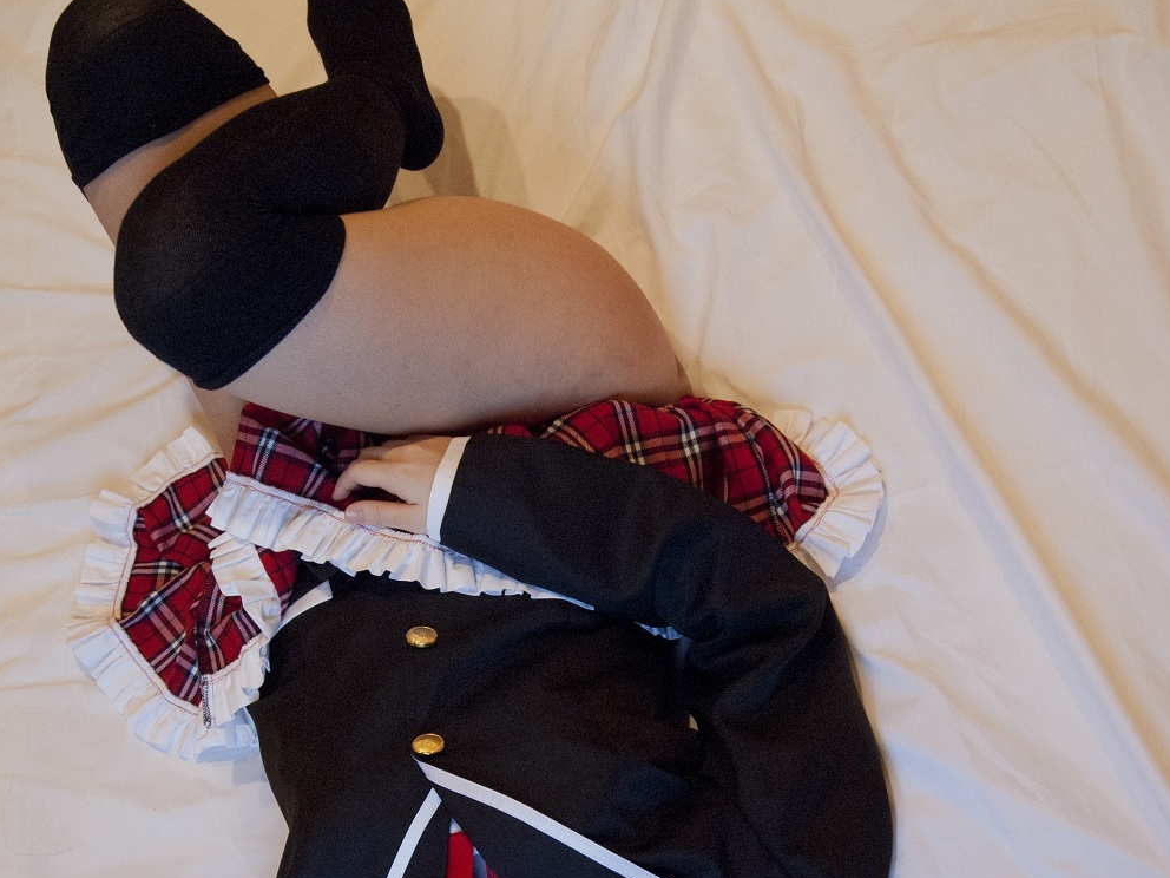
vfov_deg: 29.6
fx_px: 1622
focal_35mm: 48
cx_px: 585
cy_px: 702
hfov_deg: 39.7
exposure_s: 1/30
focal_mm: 22
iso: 800
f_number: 5
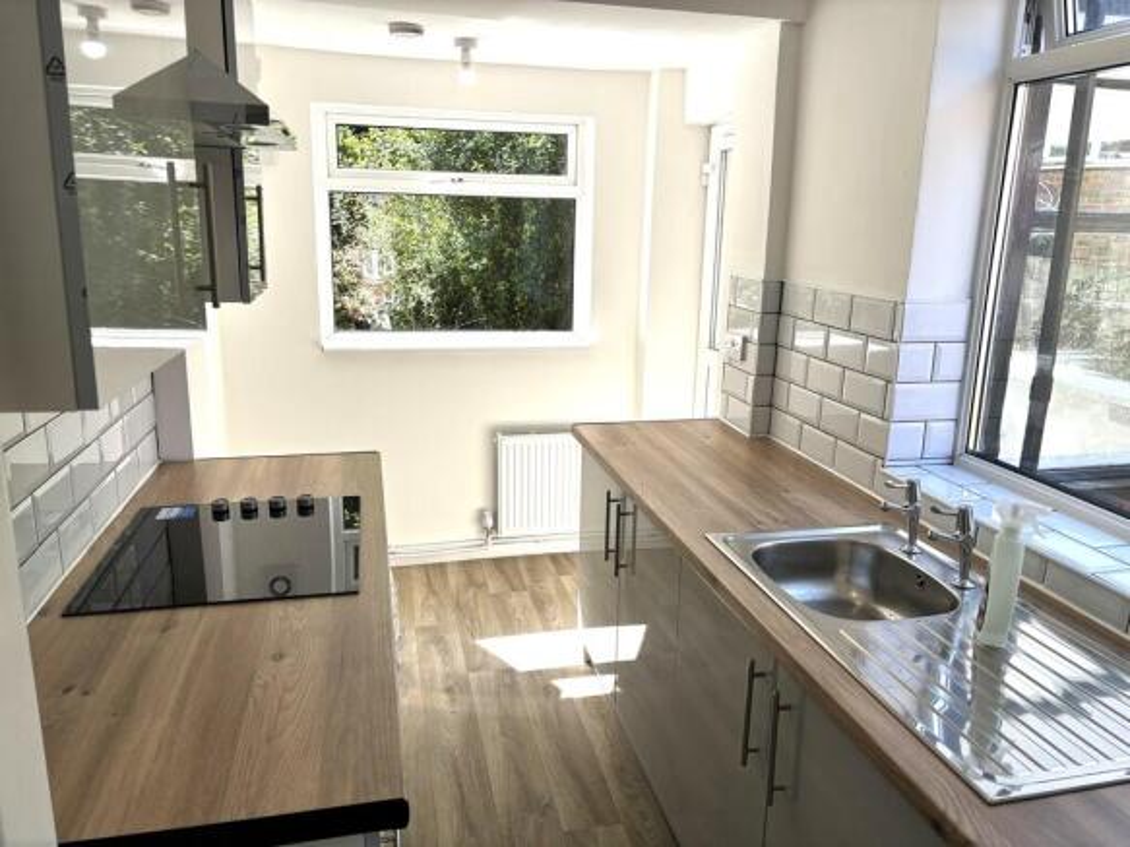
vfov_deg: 53.0
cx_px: 565
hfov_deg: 67.3
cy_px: 424
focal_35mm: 26
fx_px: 849
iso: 50
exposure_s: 1/533
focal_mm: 5.96
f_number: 1.6
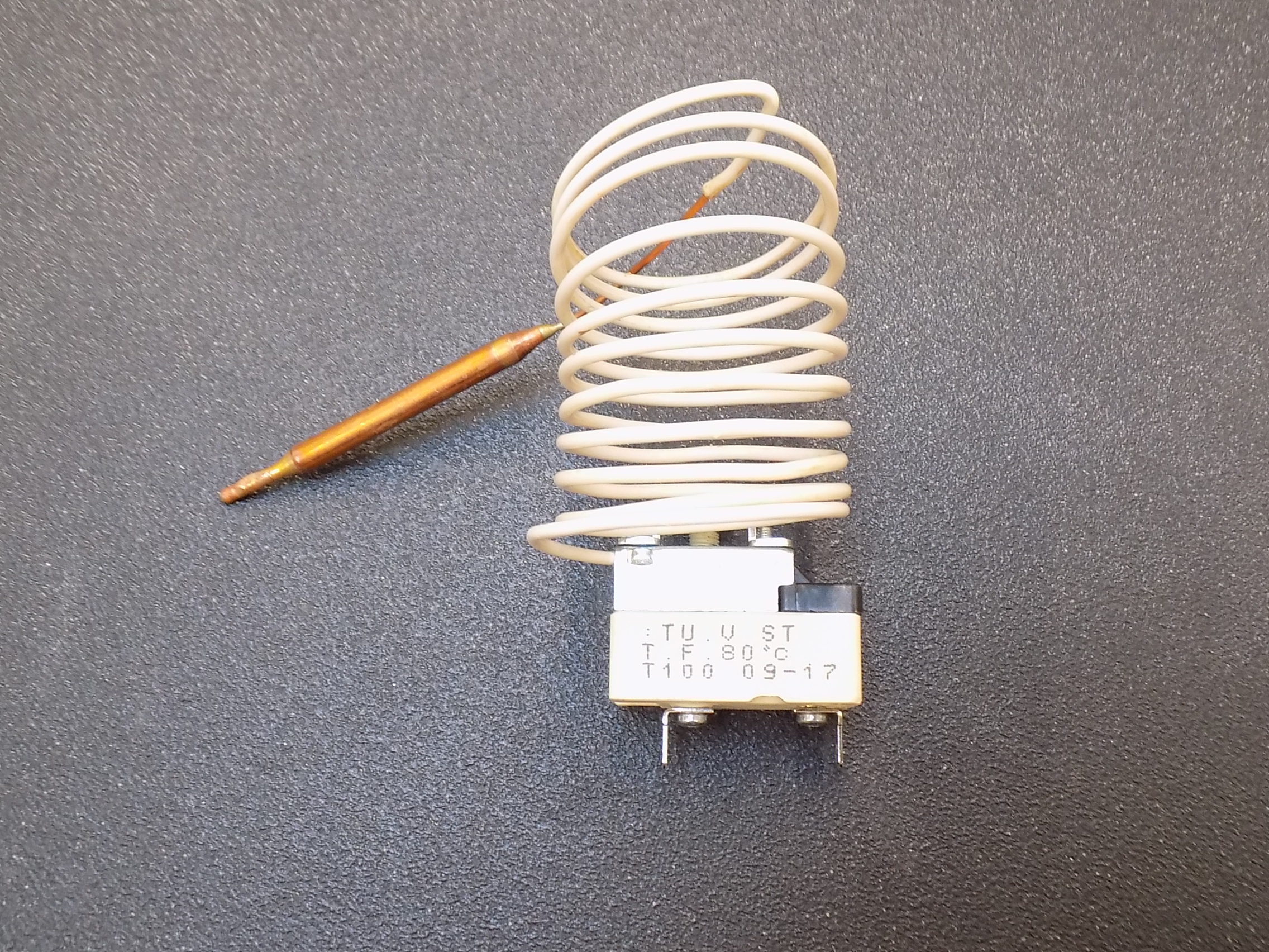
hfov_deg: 50.1
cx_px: 634
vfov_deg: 38.7
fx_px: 1356
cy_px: 476
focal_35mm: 37
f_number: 3.5
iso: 400
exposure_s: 1/30
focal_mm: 6.6
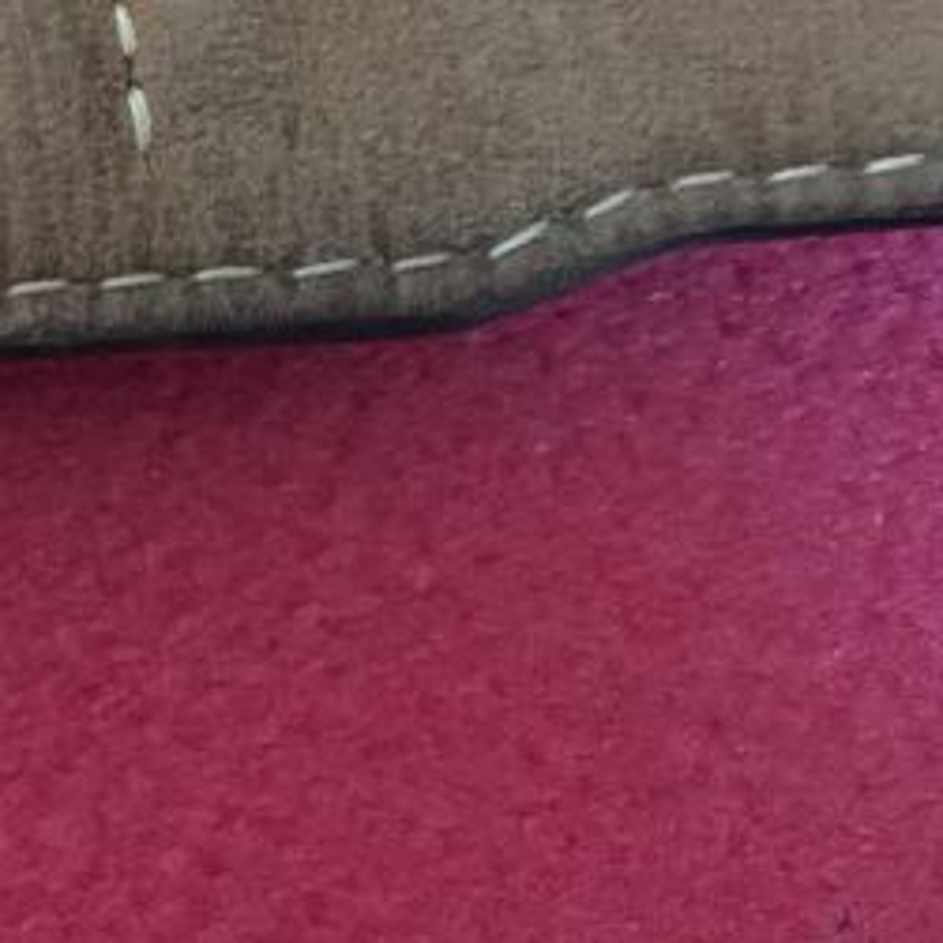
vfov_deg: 16.2
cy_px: -274
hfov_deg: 14.4
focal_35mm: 102
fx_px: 3144
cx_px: -894
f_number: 2.2
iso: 200
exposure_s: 1/8
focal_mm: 4.15
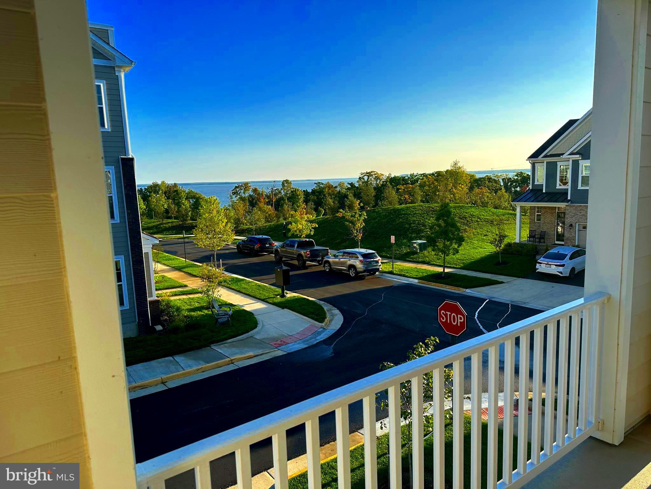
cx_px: 326
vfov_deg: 56.8
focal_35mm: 24
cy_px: 244
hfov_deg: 71.6
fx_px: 451
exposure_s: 1/4016
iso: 80
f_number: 1.78
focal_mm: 6.86
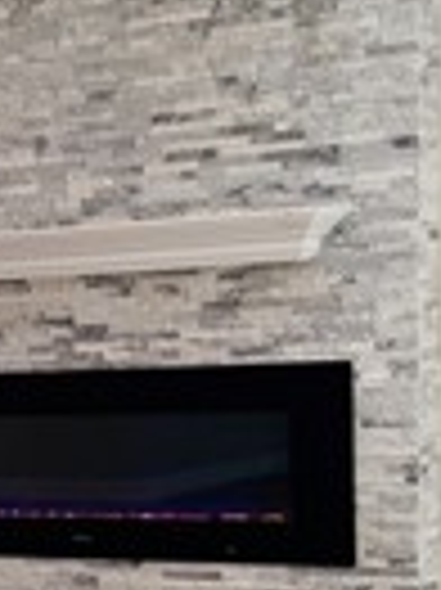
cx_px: 72
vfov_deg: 16.0
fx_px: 1991
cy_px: 761
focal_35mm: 117
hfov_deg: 12.6
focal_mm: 6.76
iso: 125
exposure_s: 1/120
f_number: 1.78
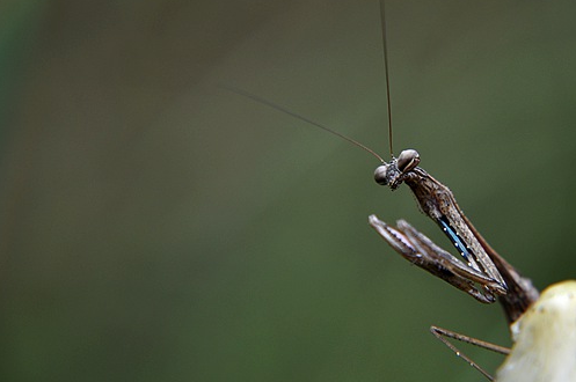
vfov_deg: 7.6
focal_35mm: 180
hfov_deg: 11.4
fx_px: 2871
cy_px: 179
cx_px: 401
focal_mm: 85
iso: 200
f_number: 5.6
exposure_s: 1/250
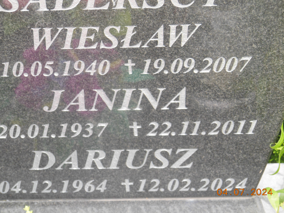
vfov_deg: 13.3
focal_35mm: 111
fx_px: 911
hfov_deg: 17.7
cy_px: 106
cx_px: 142
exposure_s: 1/60
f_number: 4.8
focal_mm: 19.7
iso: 200
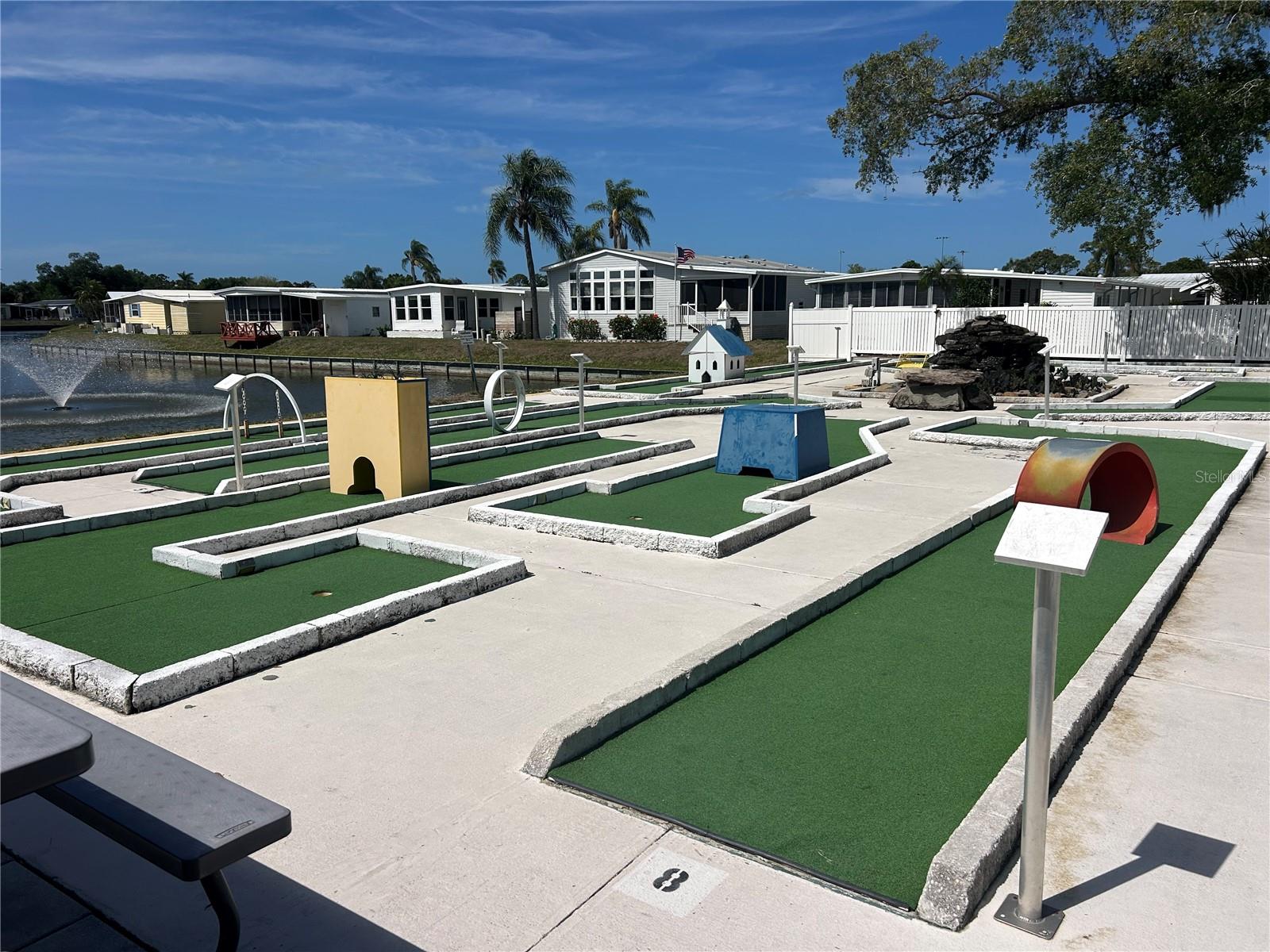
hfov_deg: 67.3
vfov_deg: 53.1
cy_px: 476
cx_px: 635
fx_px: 954
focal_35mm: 26
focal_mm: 5.7
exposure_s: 1/12658
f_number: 1.5
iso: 50
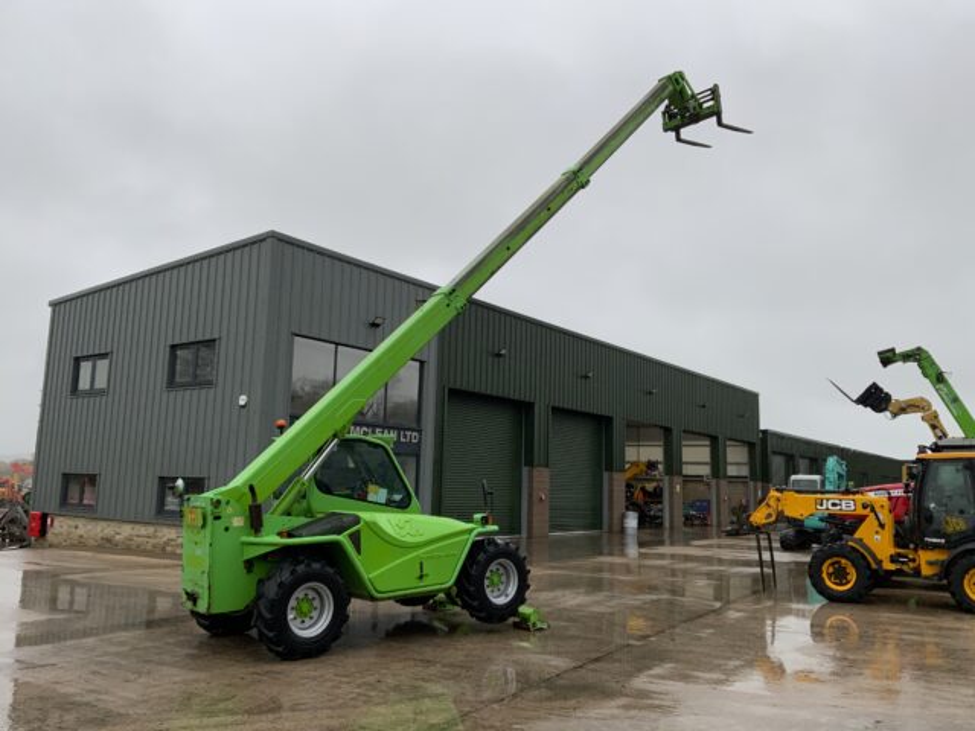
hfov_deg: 61.7
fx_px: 817
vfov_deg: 48.2
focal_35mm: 29
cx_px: 488
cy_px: 366
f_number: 1.8
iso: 25
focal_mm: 3
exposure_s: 1/122
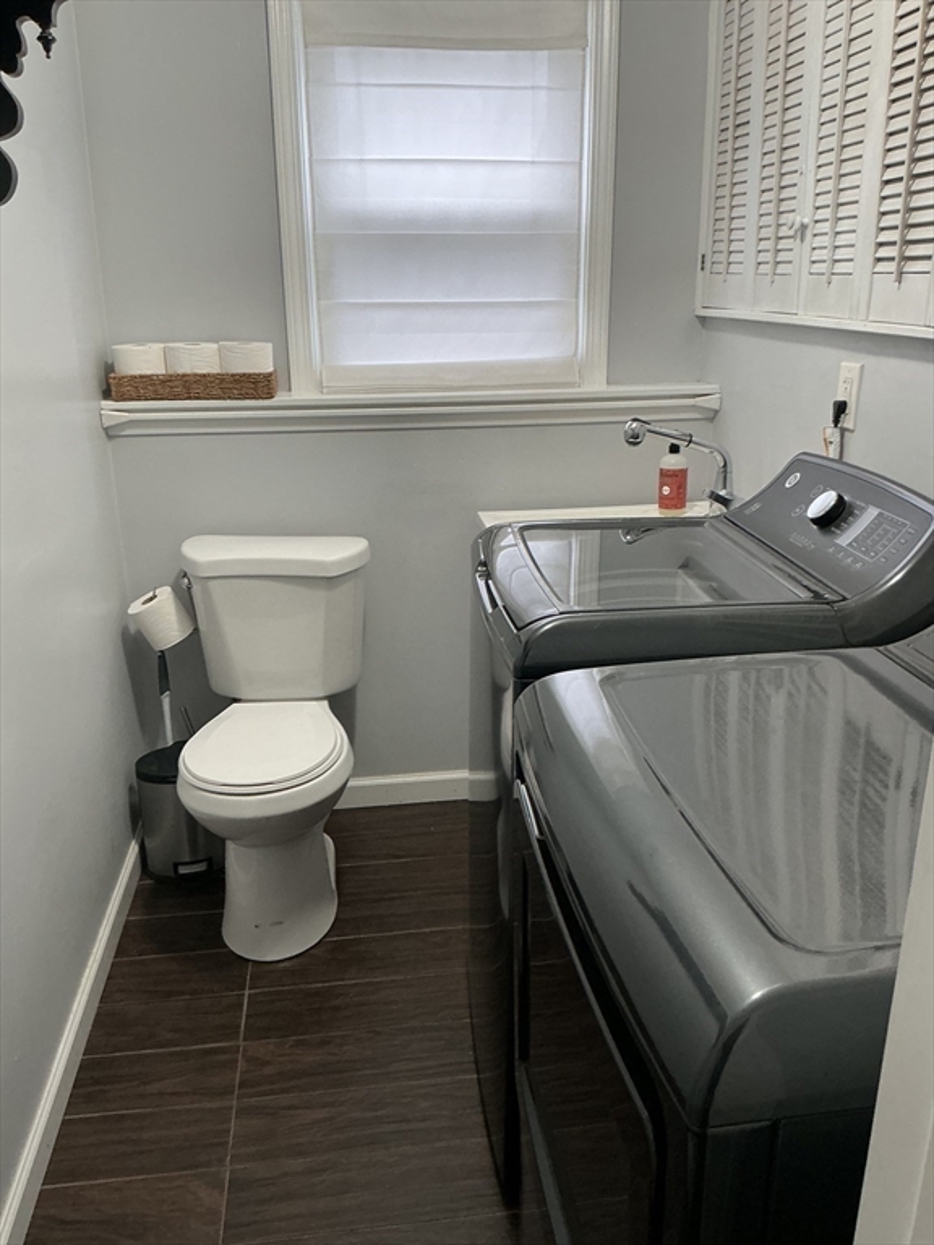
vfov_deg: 61.7
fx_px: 1043
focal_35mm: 29
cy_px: 622
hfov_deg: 48.2
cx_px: 467
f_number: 1.8
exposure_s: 1/60
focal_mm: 3
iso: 80
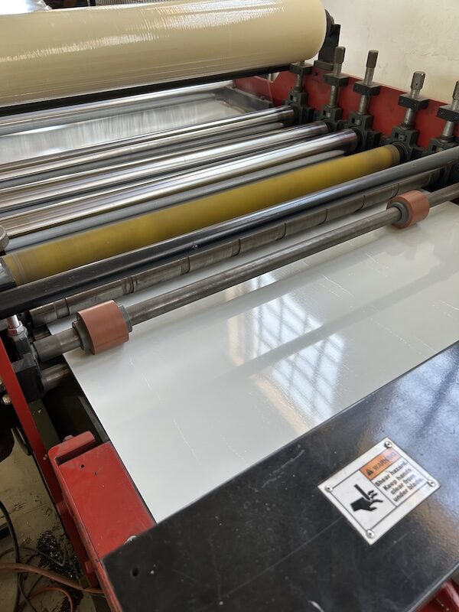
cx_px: 230
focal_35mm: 26
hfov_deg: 53.1
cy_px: 306
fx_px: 460
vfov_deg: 67.3
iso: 80
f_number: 1.5
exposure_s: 1/100
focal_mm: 5.7
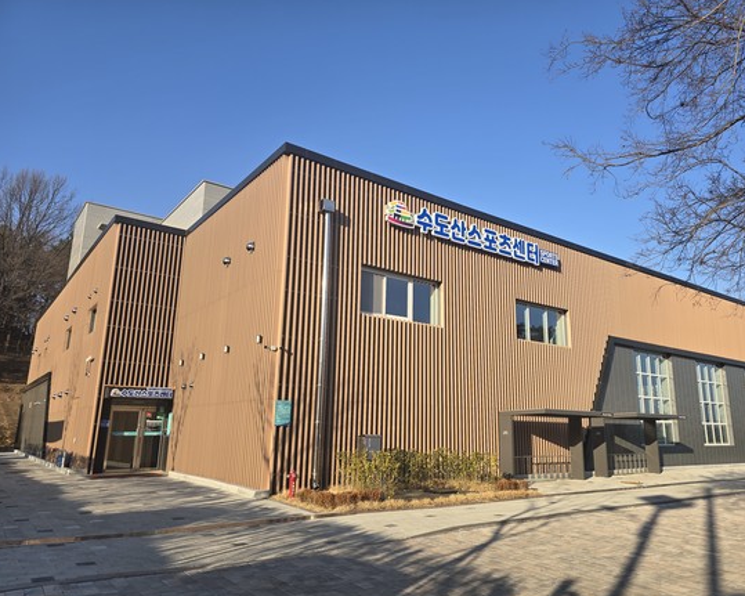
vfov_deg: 56.8
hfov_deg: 67.9
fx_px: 551
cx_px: 411
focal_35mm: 25
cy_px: 303
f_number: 1.7
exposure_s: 1/497
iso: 12
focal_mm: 6.3
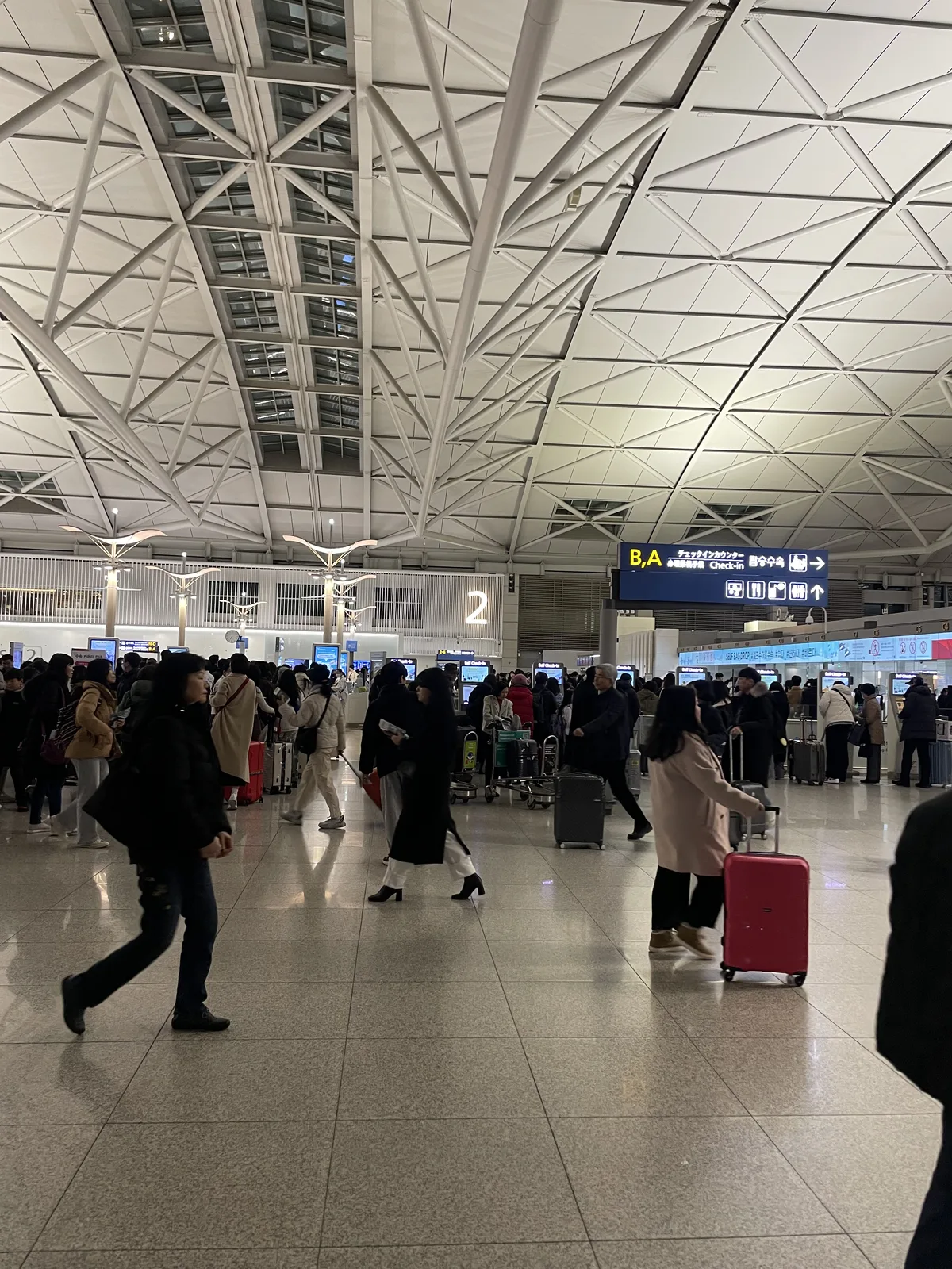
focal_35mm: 26
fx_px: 953
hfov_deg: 53.1
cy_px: 634
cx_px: 476
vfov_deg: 67.3
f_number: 1.6
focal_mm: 4.2
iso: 125
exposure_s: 1/60
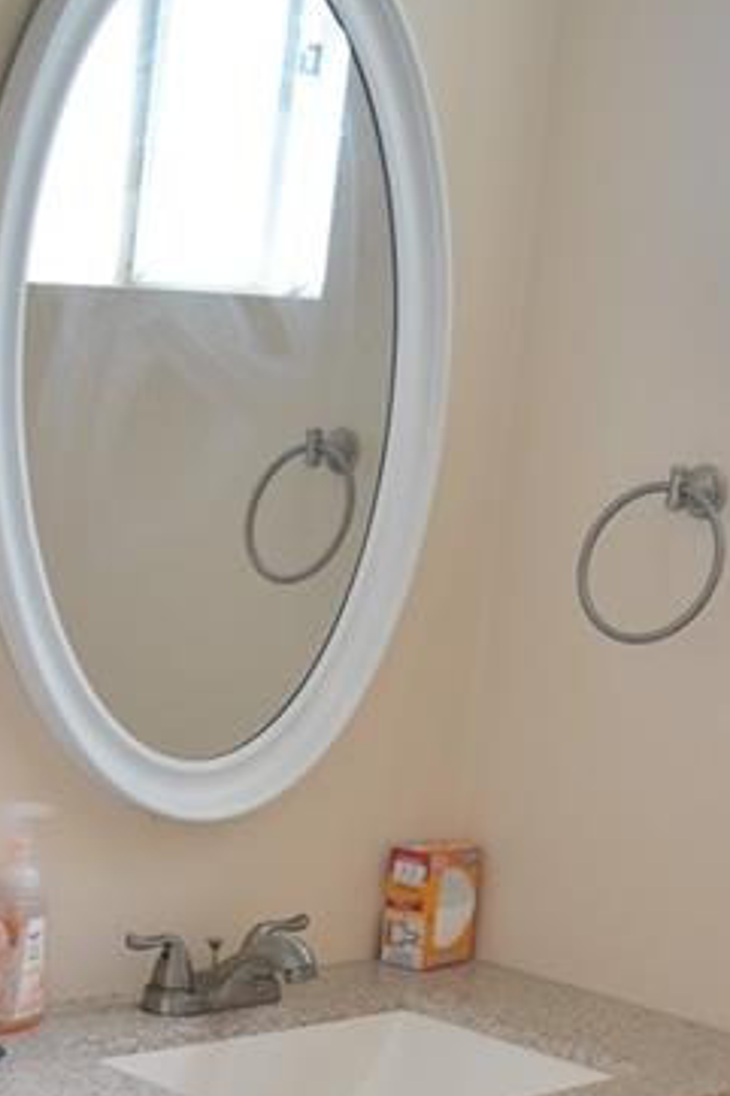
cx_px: 427
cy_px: 1032
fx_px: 2131
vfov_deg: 27.6
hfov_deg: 19.4
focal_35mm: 70
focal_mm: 22
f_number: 3.8
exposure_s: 1/15
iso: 640
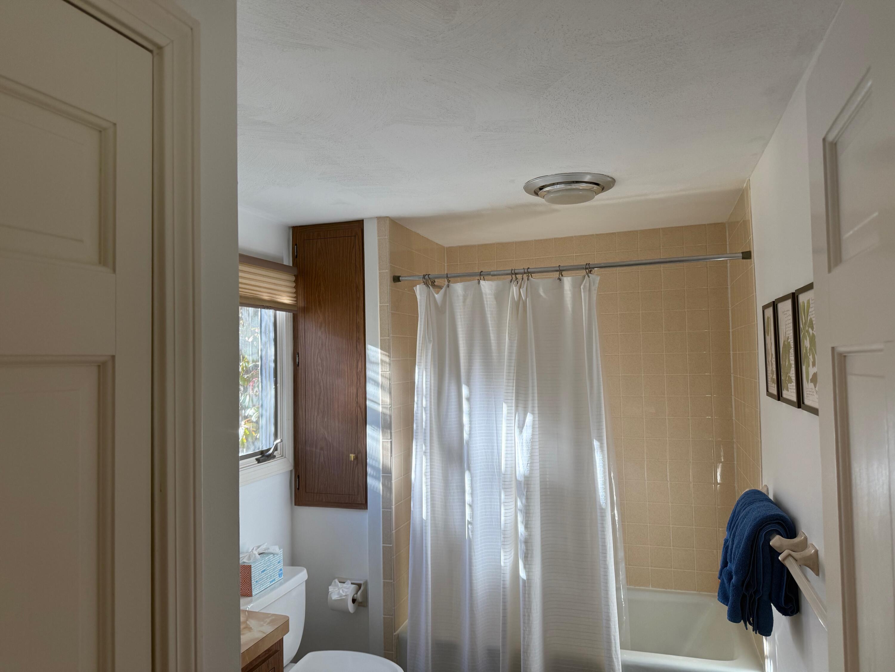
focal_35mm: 24
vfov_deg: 56.8
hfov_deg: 71.6
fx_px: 621
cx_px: 448
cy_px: 336
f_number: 1.78
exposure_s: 1/232
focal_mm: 6.76
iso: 125
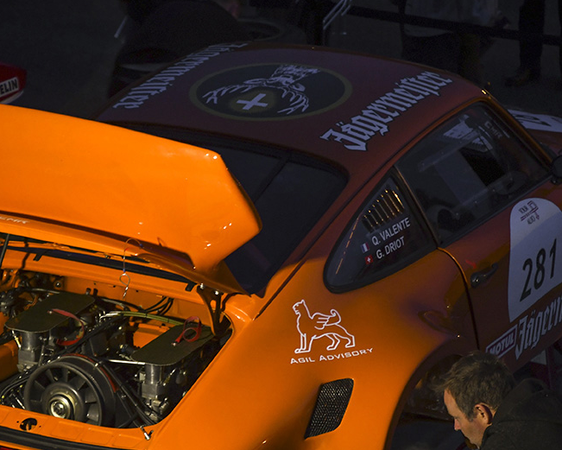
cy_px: 304
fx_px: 2579
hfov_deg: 12.4
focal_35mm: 155
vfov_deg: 10.0
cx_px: 266
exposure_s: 1/60
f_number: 3.8
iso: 1250
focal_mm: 56
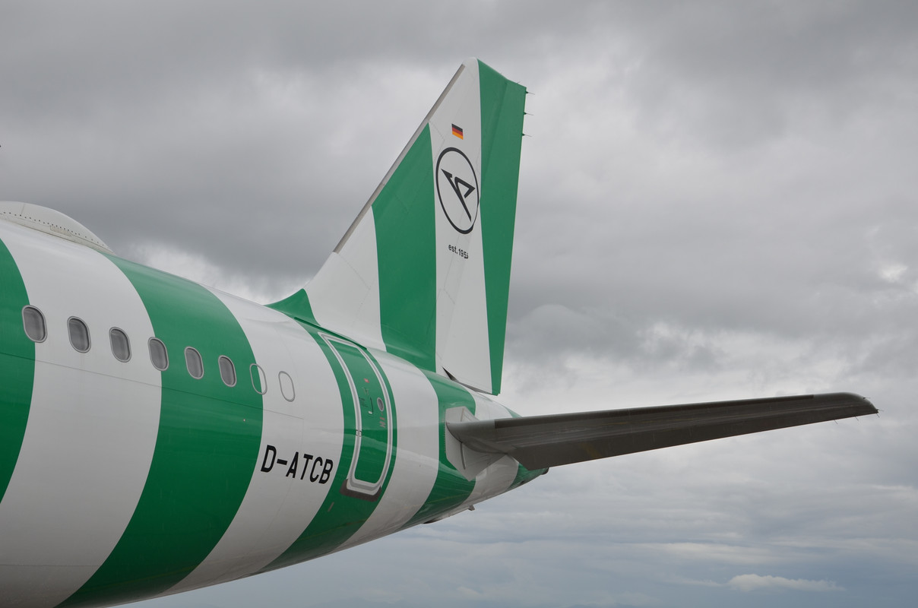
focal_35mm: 52
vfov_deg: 25.6
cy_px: 304
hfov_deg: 37.9
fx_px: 1336
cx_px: 459
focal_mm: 35
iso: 160
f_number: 8
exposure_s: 1/250
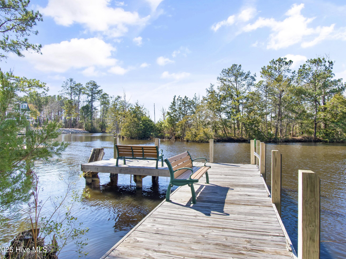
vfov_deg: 63.4
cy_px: 129
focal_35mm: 21
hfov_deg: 78.8
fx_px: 210
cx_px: 189
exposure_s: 1/200
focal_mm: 13
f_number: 7.1
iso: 100
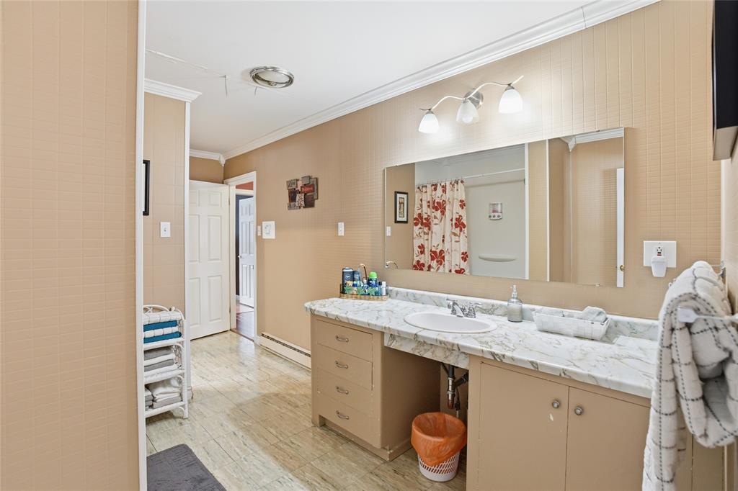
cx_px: 369
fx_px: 328
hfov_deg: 96.8
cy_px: 246
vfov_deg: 73.7
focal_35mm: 16
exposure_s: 1/5
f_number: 6.3
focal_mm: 16
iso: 100
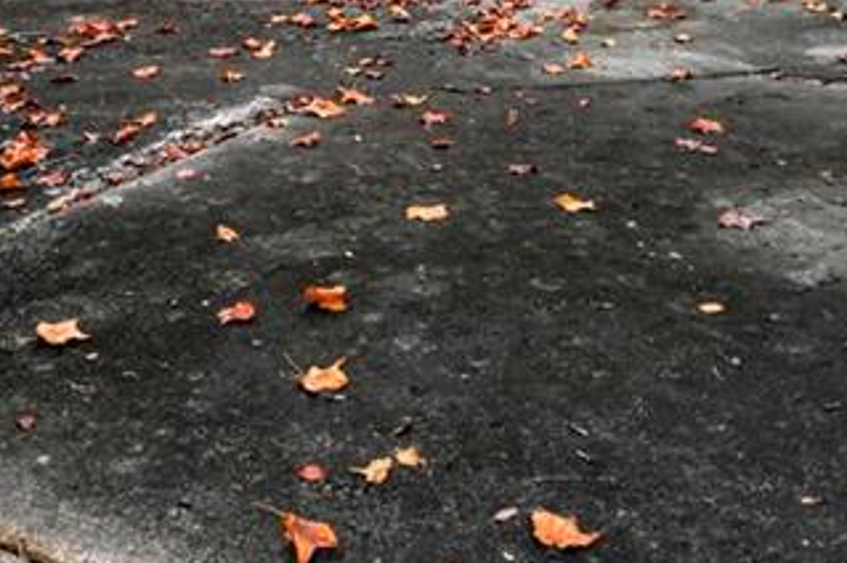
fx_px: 1471
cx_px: 504
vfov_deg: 19.5
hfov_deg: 32.0
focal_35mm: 63
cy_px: -226
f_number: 6.3
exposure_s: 1/160
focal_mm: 13
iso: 100
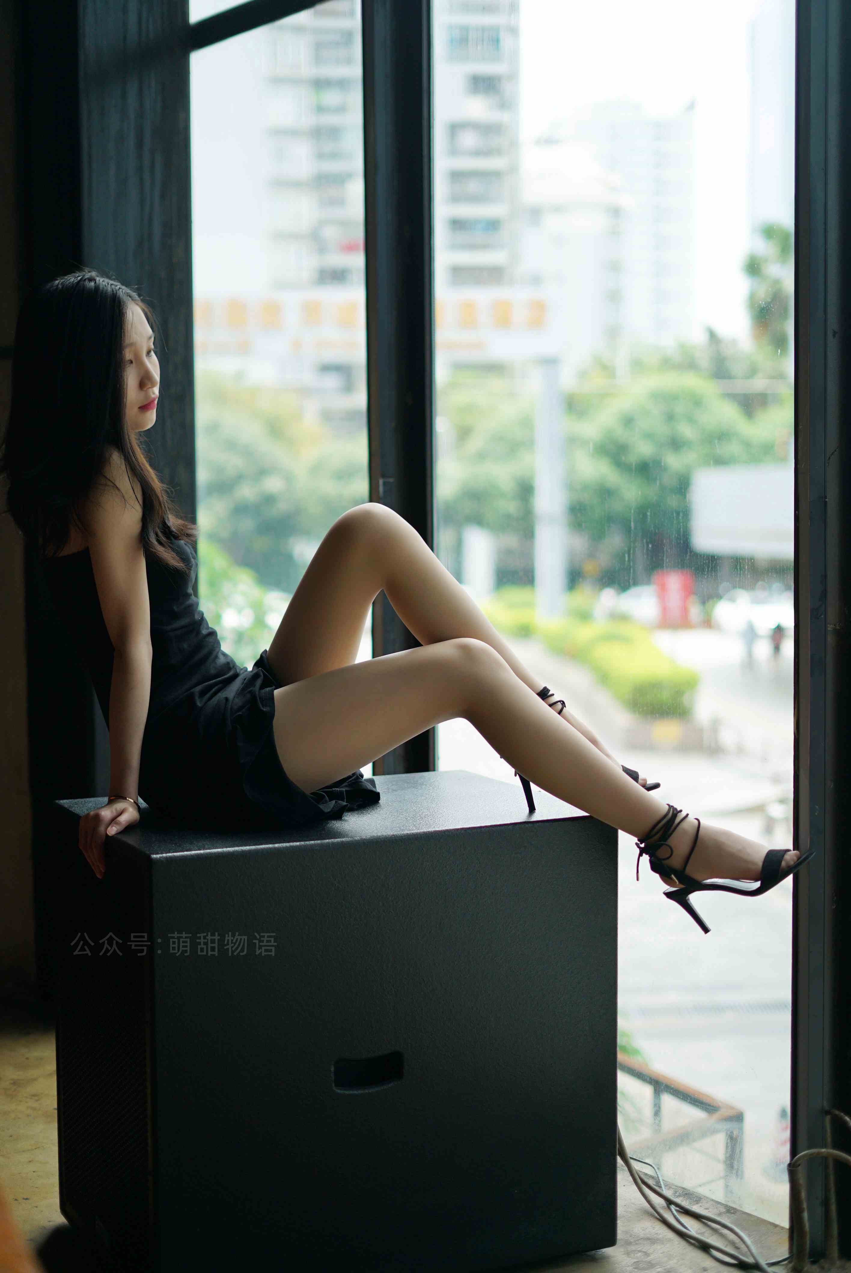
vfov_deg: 39.6
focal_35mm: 50
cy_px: 636
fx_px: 1770
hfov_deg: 27.0
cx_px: 426
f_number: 1.8
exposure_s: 1/1600
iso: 200
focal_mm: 50
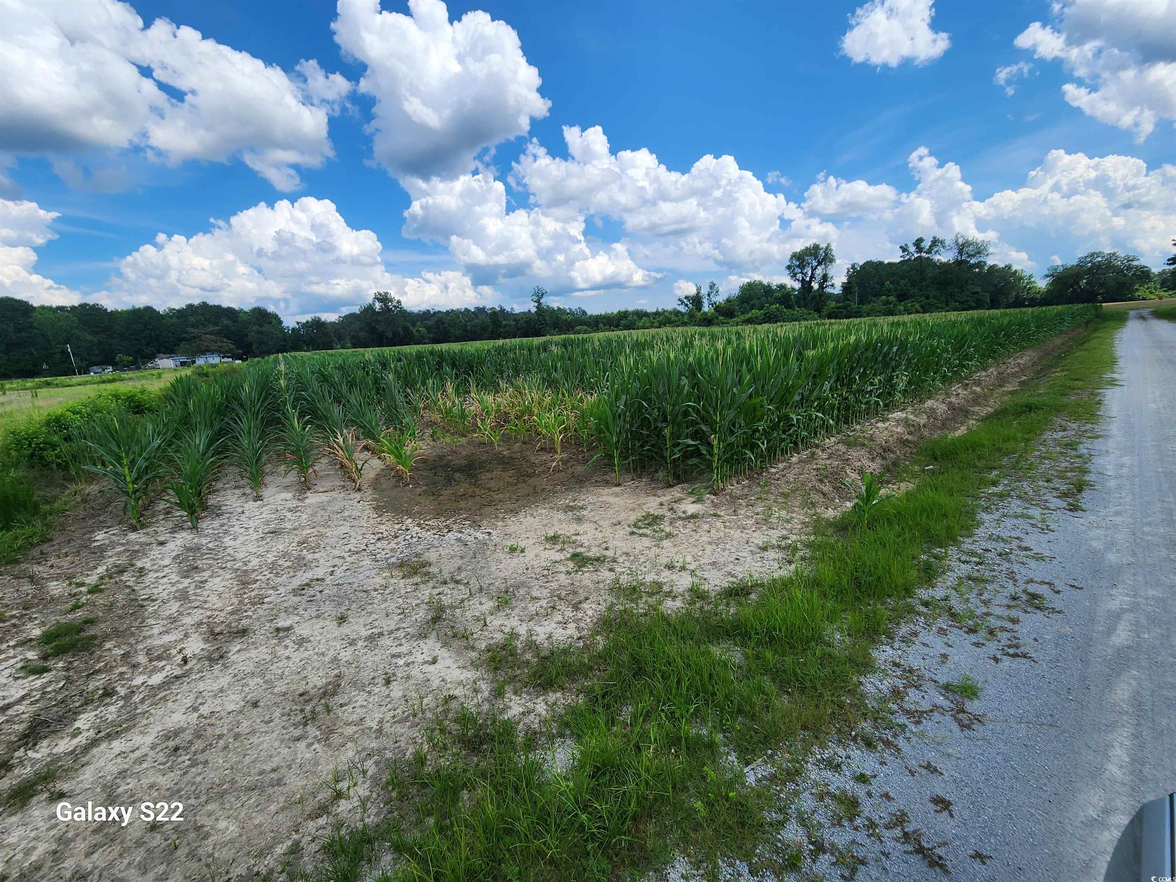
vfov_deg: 89.9
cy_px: 441
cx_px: 588
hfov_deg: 106.2
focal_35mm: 13
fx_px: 442
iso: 50
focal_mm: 2.2
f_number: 2.2
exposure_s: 1/2054
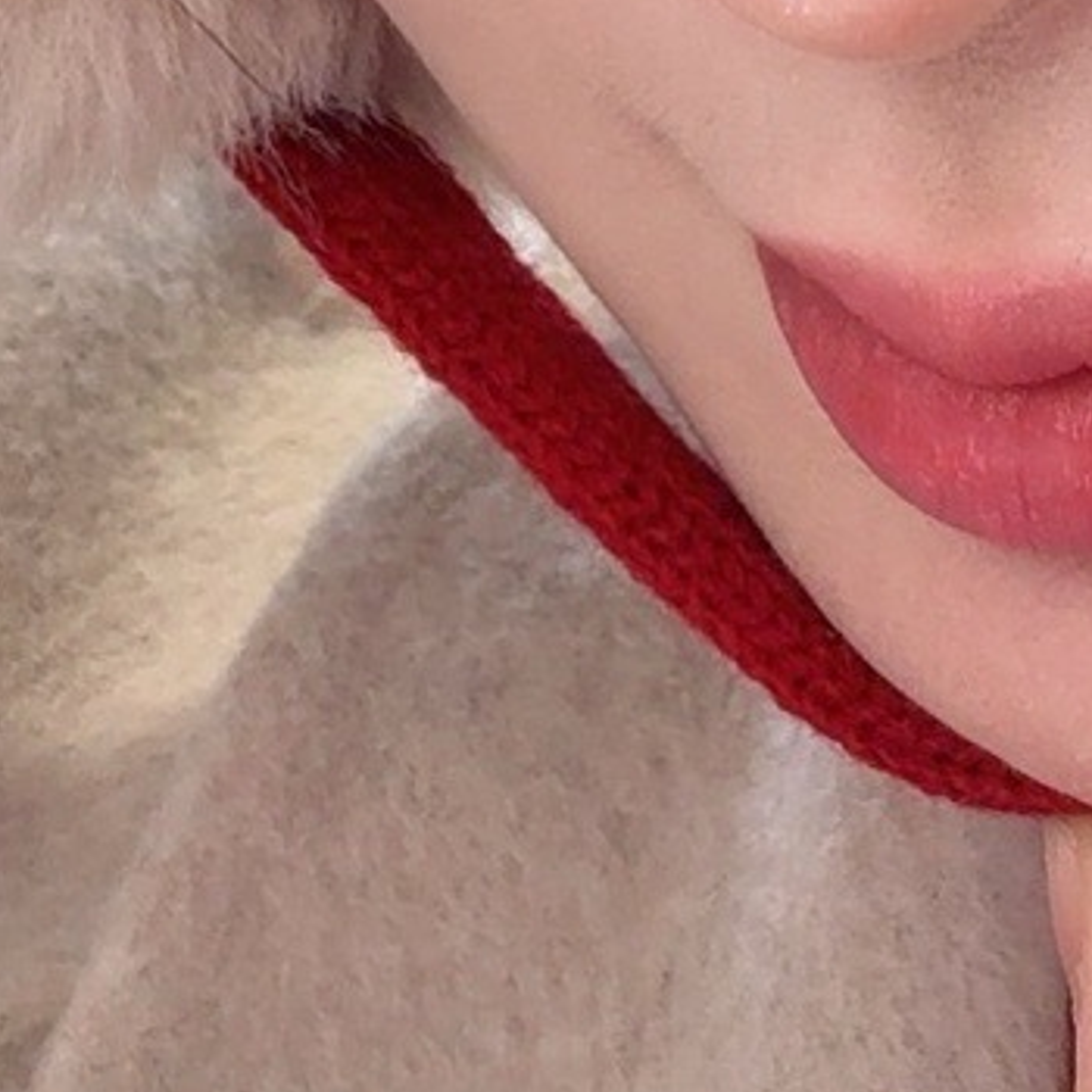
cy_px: -527
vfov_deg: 14.9
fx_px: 3890
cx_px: 1017
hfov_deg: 15.8
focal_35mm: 109
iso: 80
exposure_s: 1/121
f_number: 1.9
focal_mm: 2.69
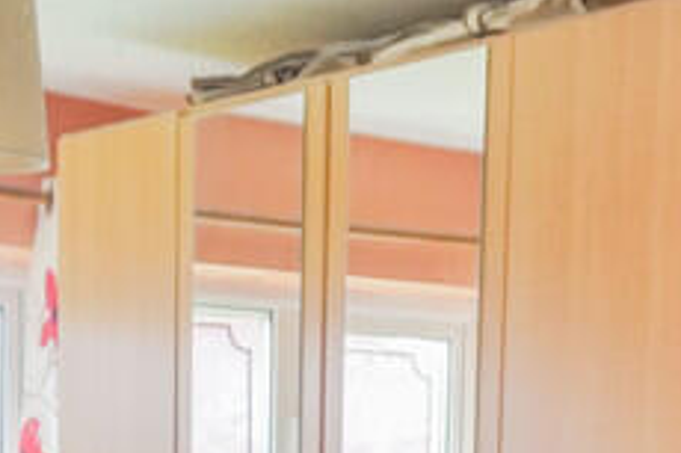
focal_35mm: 107
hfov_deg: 18.9
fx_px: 2023
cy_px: 1001
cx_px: 539
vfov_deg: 11.2
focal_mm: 16
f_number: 4
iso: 500
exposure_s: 1/60
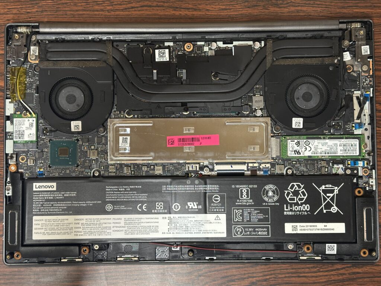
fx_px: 528
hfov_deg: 39.7
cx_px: 190
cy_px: 143
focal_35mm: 48
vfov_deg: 30.3
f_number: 1.78
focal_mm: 6.86
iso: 250
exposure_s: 1/33
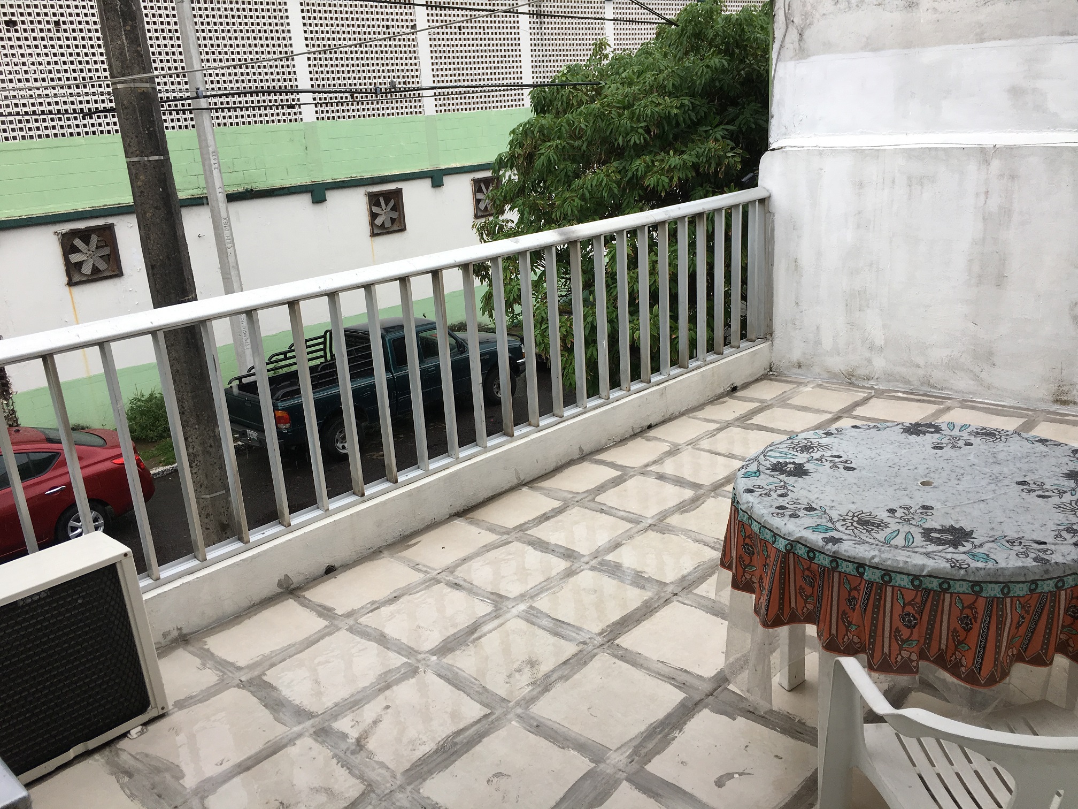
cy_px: 404
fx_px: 903
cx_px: 539
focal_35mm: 29
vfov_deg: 48.2
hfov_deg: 61.7
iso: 25
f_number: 2.2
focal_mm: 4.15
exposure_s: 1/343
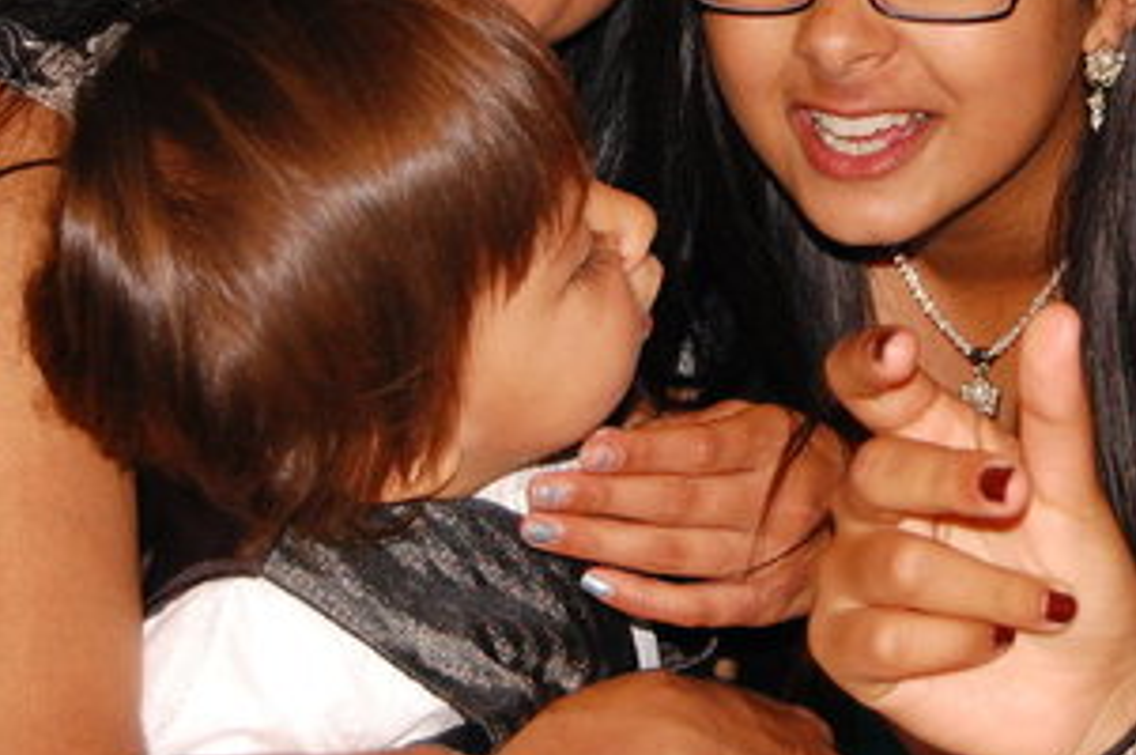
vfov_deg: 10.2
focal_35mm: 134
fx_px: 4224
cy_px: 128
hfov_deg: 15.3
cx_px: 717
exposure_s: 1/60
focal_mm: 42
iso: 800
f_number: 5.3
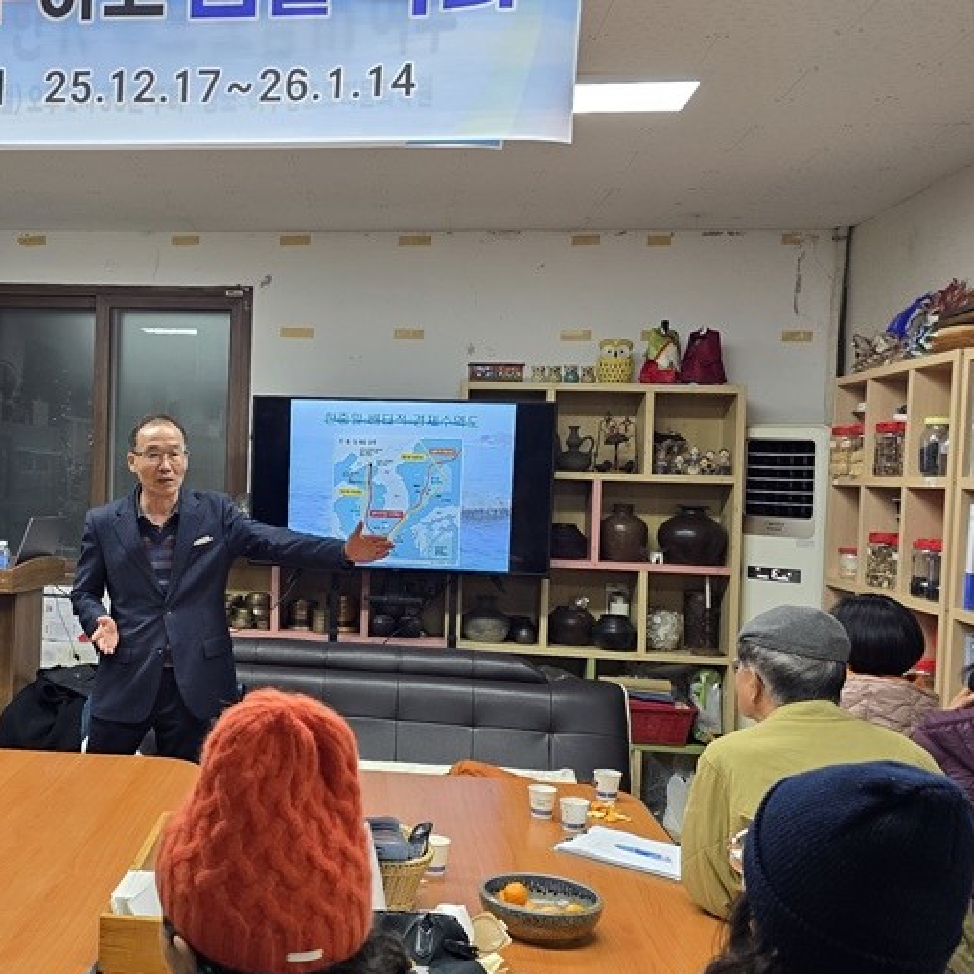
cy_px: 504
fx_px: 1273
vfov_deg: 41.9
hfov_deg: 40.4
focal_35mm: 40
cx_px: 217
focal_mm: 6.3
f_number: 1.7
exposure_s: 1/120
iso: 160
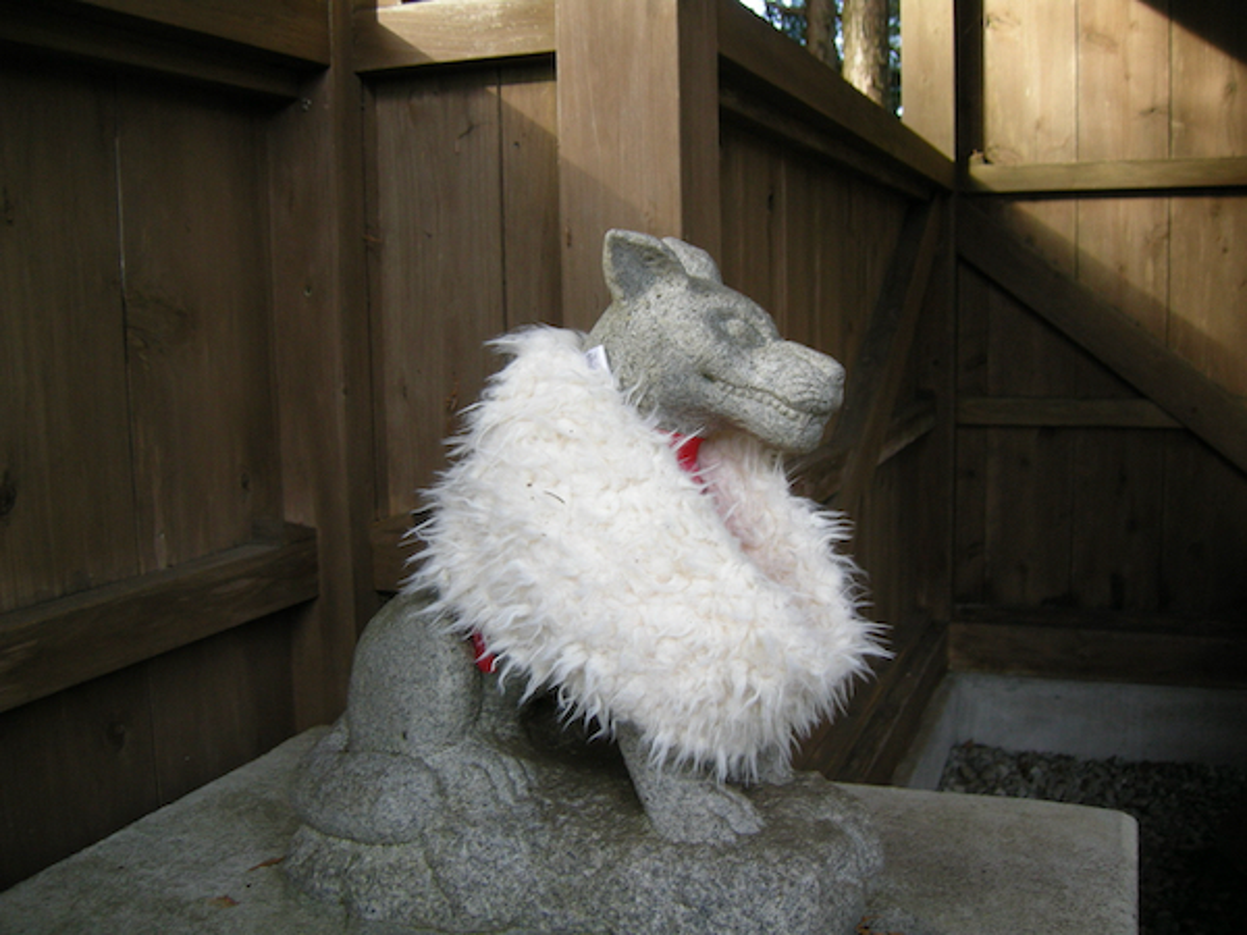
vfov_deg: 39.7
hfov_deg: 51.4
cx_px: 624
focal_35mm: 36
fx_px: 1297
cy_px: 468
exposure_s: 1/56.5
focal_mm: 7.5
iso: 119
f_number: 3
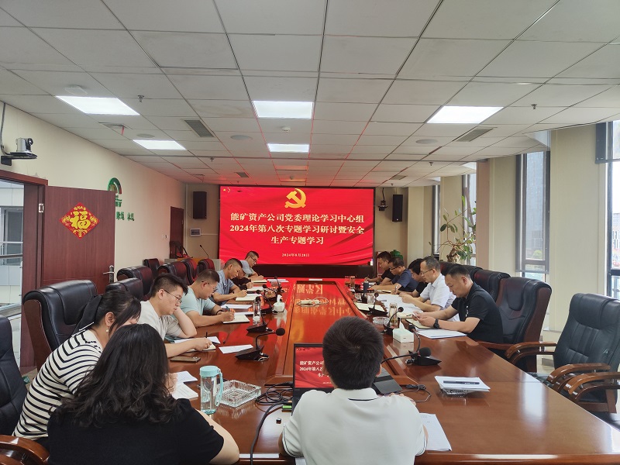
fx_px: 430
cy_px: 232
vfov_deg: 56.8
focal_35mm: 24
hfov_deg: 71.6
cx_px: 310
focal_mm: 5.59
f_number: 1.88
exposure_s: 1/100
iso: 91
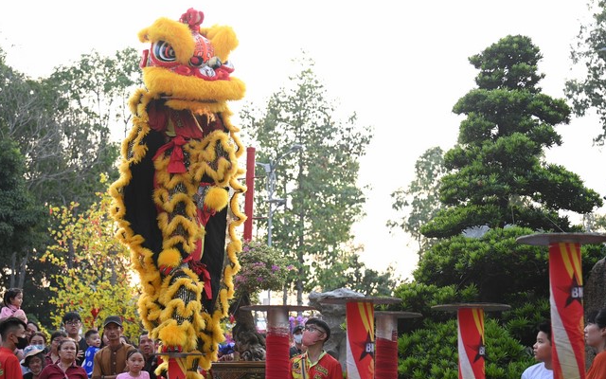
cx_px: 305
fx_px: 991
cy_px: 179
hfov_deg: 34.0
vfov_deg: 21.6
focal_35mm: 60
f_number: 4.5
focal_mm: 58
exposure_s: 1/400
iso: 1250
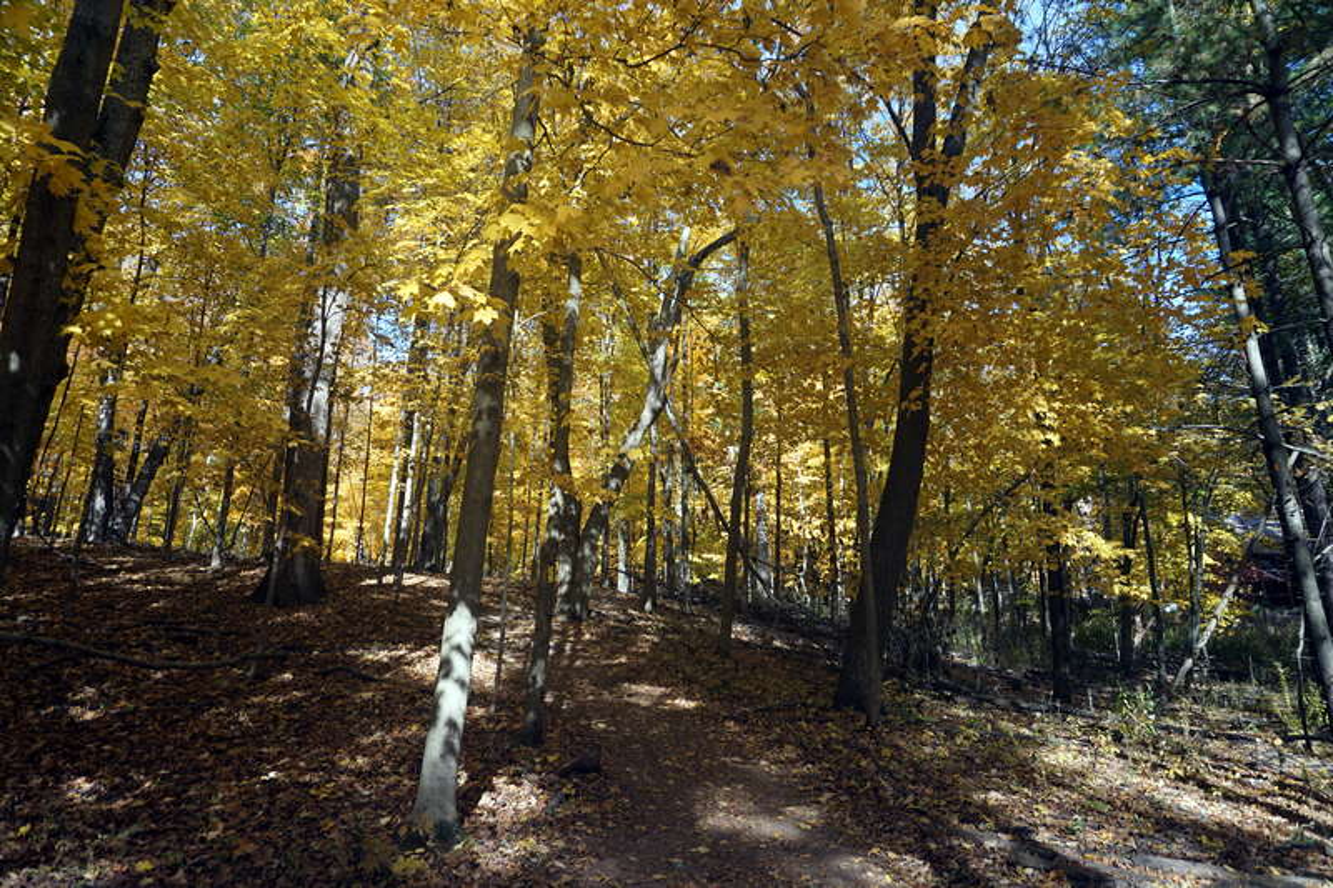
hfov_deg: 73.8
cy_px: 444
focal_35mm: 24
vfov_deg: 53.1
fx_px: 888
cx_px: 666
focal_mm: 16
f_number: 4.5
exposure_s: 1/160
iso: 100
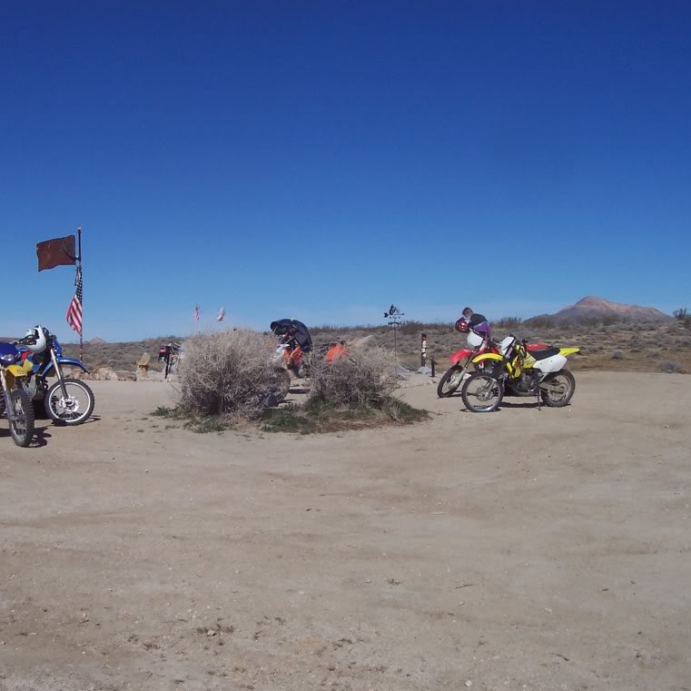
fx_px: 994
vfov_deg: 38.3
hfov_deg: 38.2
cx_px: 276
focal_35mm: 44
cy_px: 346
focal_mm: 5.6
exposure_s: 1/1000
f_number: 5.6
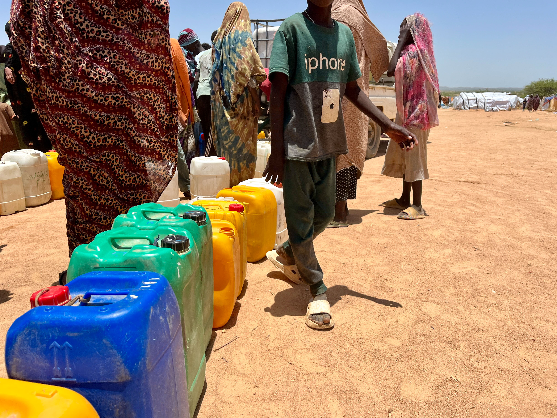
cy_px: 209
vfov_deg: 53.1
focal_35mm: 26
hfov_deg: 67.3
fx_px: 418
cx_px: 278
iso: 50
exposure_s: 1/4900
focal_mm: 5.1
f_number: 1.6
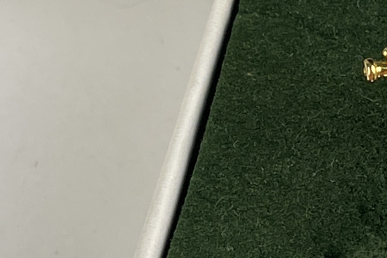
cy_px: 138
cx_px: 573
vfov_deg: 8.3
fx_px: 1774
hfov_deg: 11.9
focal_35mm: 165
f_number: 1.6
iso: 32
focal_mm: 5.1
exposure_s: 1/225
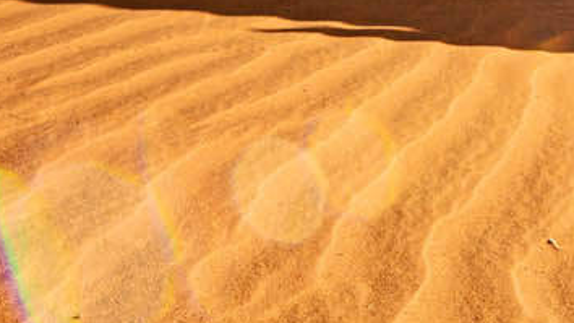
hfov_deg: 23.9
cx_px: 890
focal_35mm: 67
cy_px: -29
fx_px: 1020
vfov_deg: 17.4
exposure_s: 1/1250
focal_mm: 14
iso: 640
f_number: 13
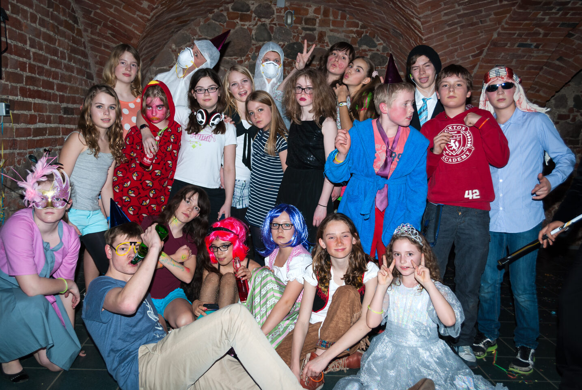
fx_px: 583
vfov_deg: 37.0
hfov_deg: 53.1
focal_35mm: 36
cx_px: 291
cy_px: 195
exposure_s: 1/60
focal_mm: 24
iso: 100
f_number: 4.2
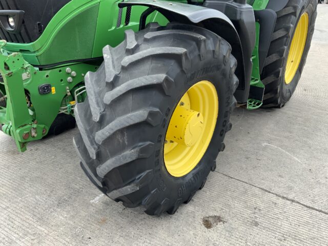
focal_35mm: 29
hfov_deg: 61.7
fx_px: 275
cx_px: 164
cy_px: 123
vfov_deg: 48.2
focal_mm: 3
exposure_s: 1/297
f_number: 1.8
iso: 16
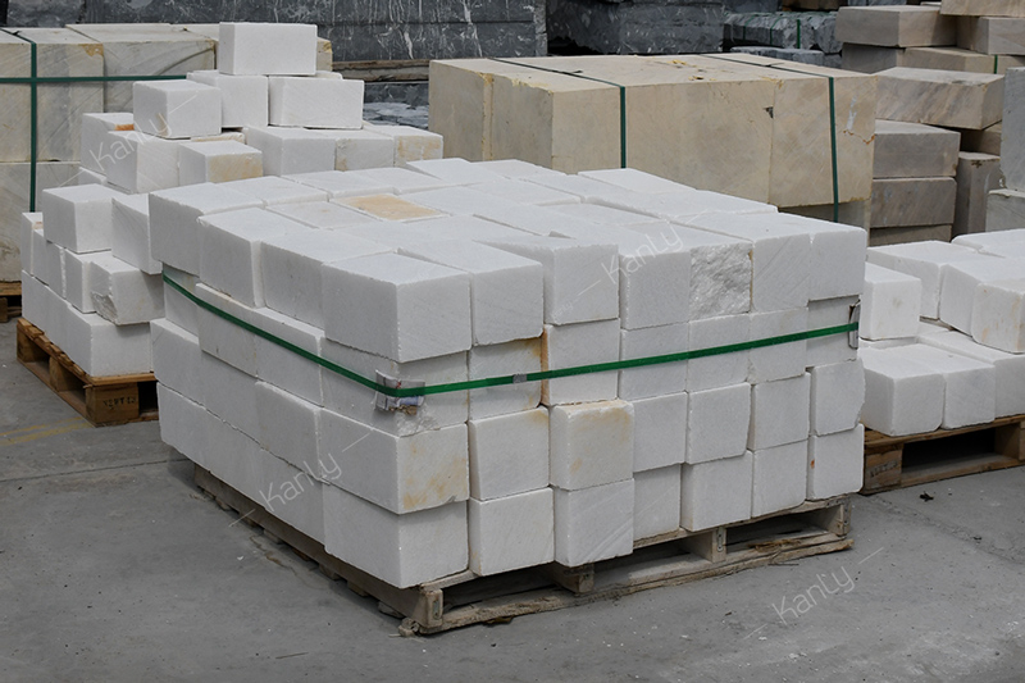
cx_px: 512
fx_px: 1139
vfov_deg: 33.4
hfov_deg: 48.5
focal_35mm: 40
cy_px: 342
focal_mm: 27
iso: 250
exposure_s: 1/800
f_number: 9
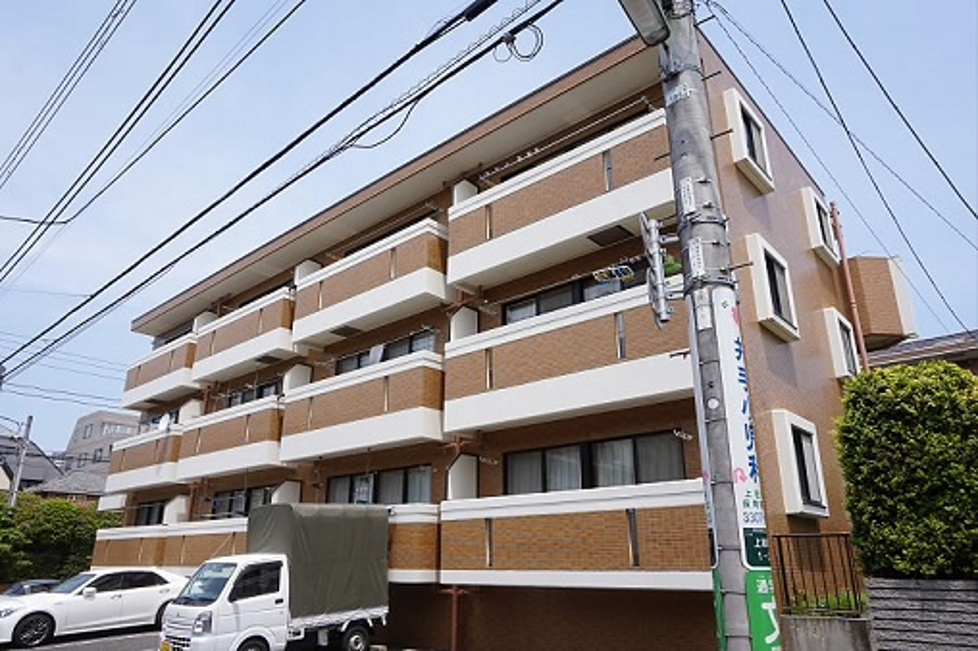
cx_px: 489
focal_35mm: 24
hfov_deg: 73.8
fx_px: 652
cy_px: 326
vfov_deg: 53.1
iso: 100
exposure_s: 1/80
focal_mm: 16
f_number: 14
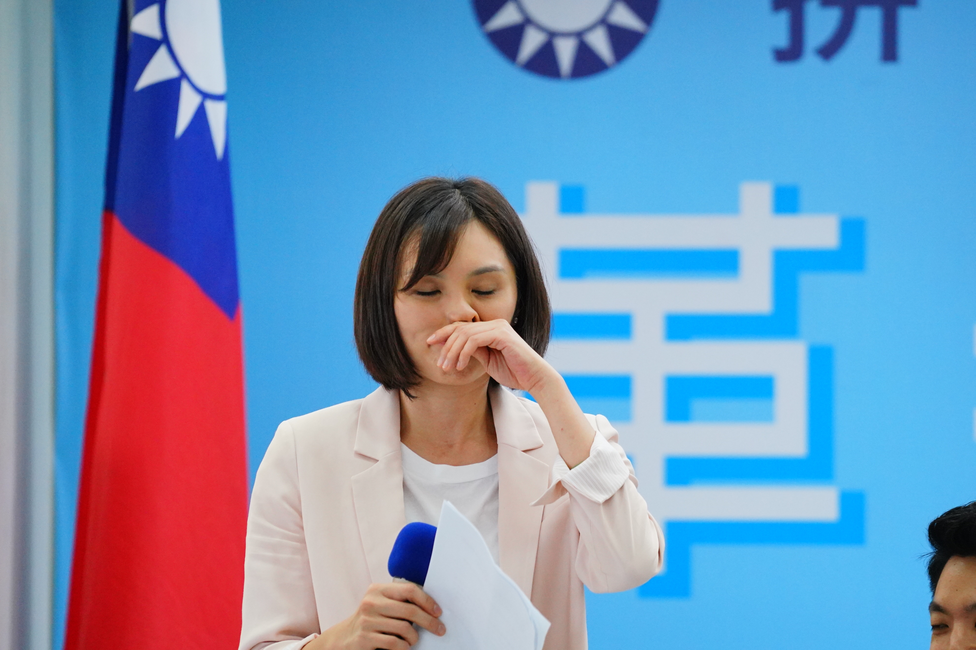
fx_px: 8133
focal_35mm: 300
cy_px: 325
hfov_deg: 6.9
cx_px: 488
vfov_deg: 4.6
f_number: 4
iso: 3200
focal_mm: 200
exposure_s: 1/320
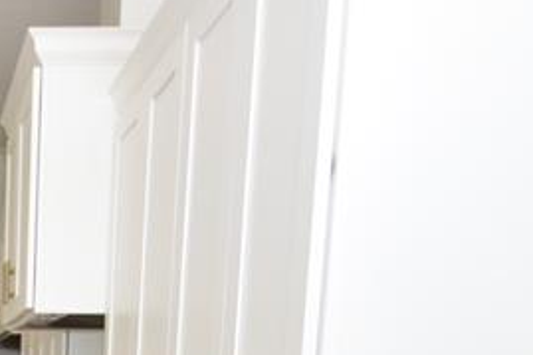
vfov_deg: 20.1
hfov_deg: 29.9
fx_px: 843
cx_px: -111
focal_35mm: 57
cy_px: 549
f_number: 5
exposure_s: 1/100
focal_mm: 10
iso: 200
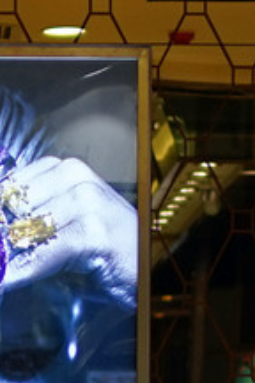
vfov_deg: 13.3
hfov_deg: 9.3
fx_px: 1551
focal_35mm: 146
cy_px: 567
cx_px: -49
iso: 100
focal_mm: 35
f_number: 1.4
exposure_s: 1/400
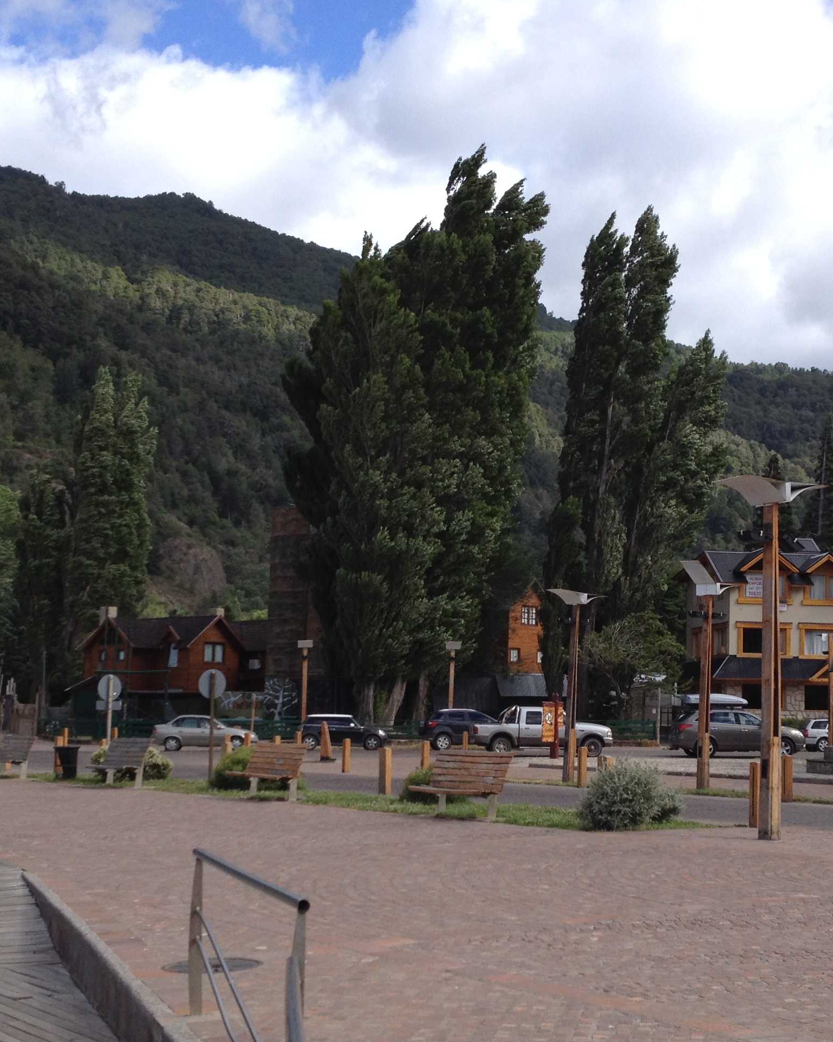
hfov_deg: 26.2
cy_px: 581
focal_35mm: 58
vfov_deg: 32.5
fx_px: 1788
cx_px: 491
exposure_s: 1/1416
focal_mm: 4.28
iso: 50
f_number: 2.4
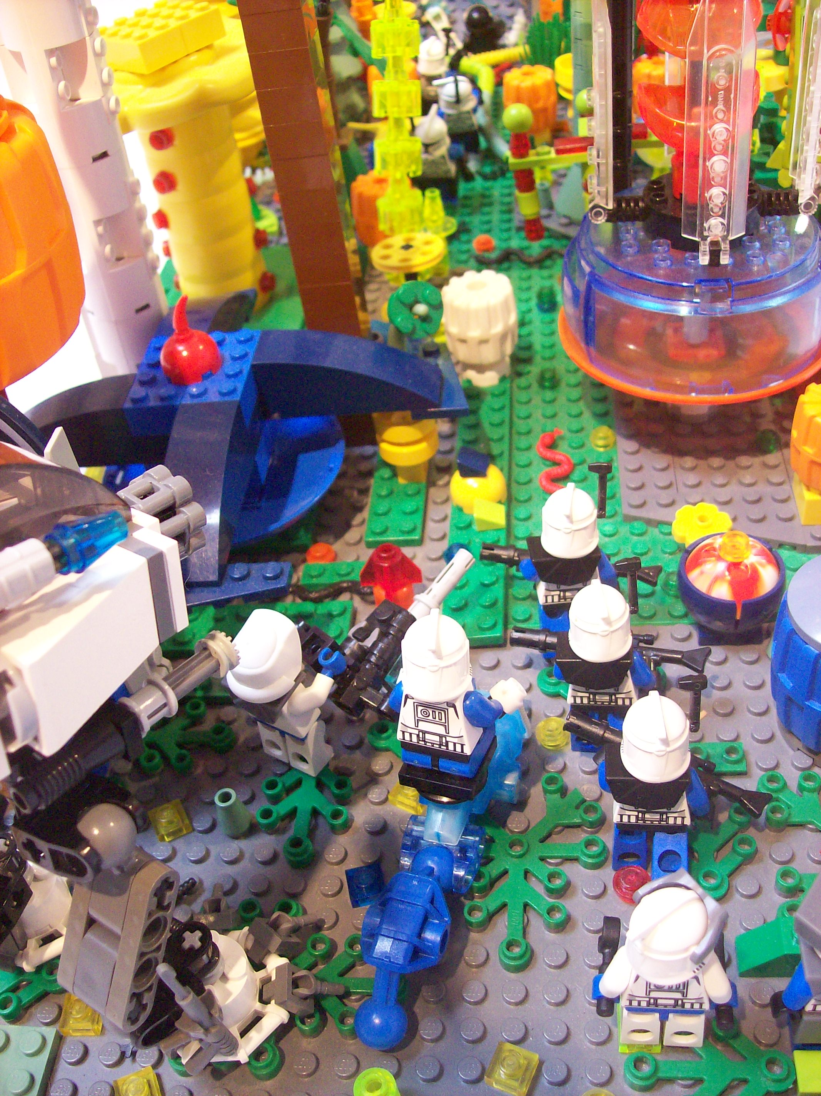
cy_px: 548
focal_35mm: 36
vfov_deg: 51.4
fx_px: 1139
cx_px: 410
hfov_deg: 39.6
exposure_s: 1/29.6
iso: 160
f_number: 2.7
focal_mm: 6
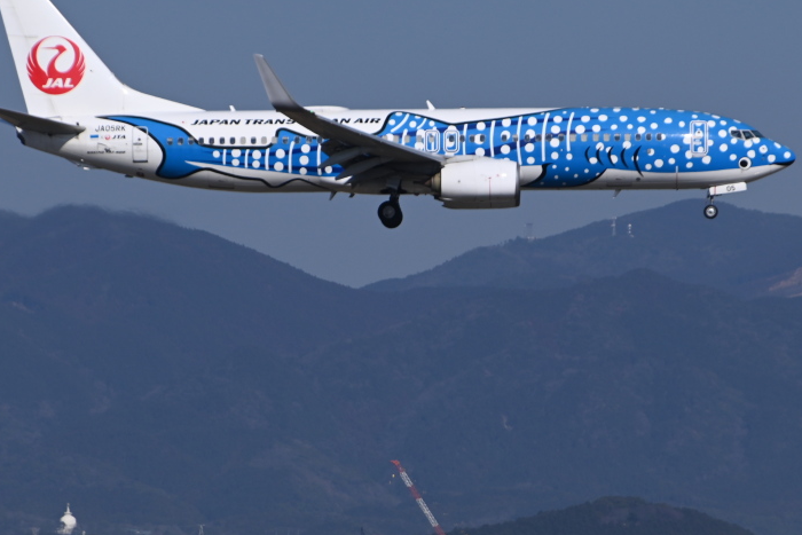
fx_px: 9625
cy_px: 246
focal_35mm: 432
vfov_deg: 3.2
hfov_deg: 4.8
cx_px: 388
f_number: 7.1
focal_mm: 210
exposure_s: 1/1600
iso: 200
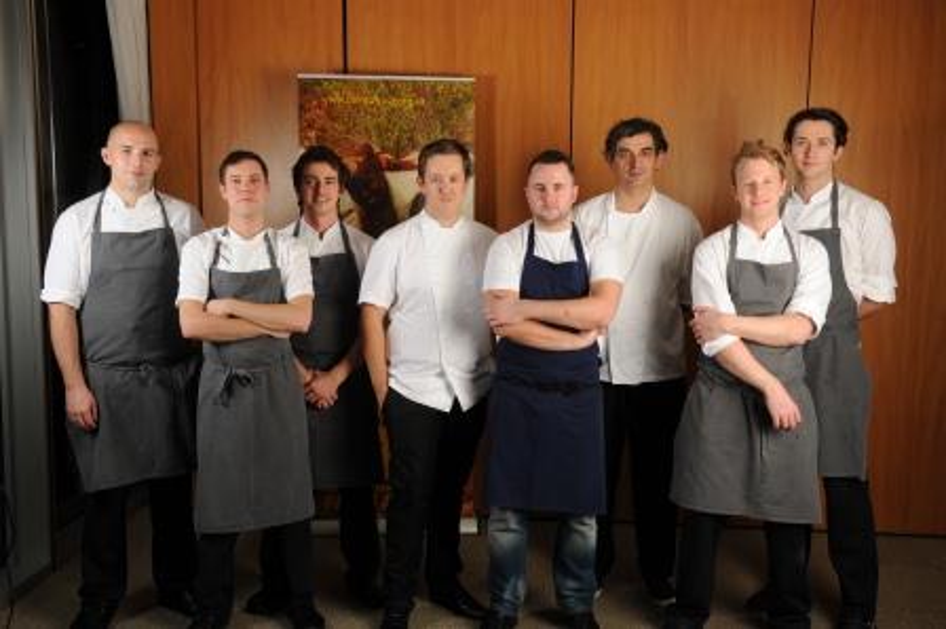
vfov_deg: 35.0
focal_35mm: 38
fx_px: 998
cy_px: 314
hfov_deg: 50.7
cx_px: 473
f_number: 11
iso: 250
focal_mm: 38
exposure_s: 1/250
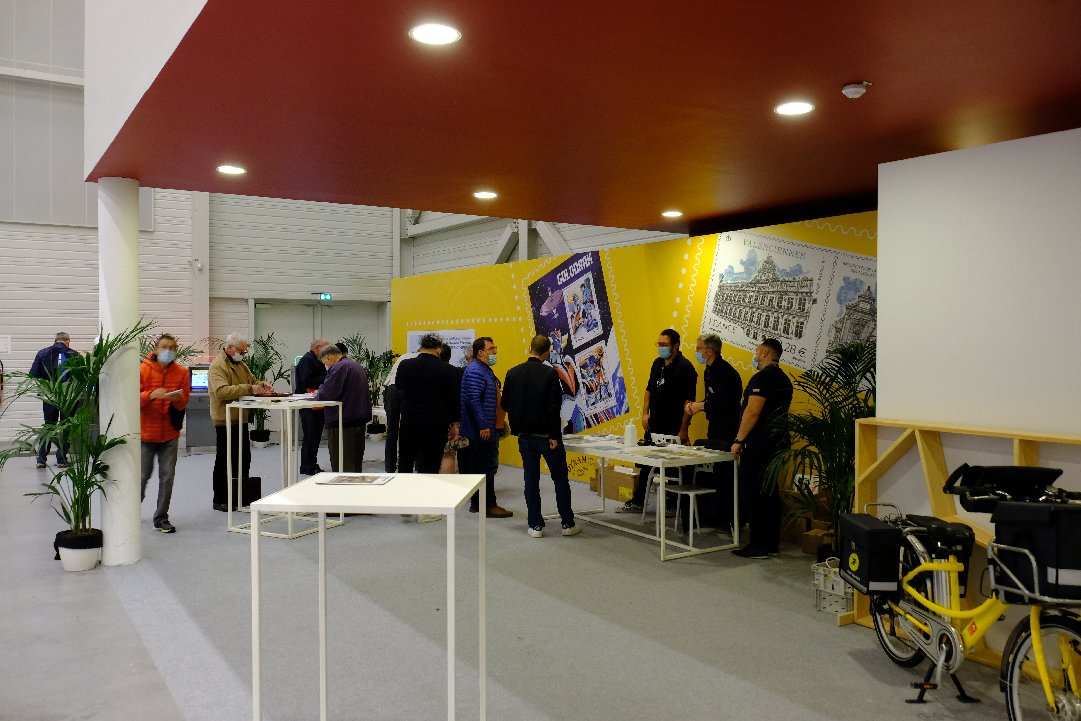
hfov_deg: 63.7
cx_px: 540
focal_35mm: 29
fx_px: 871
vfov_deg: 45.0
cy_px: 360
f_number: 5.6
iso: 1600
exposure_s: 1/20
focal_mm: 19
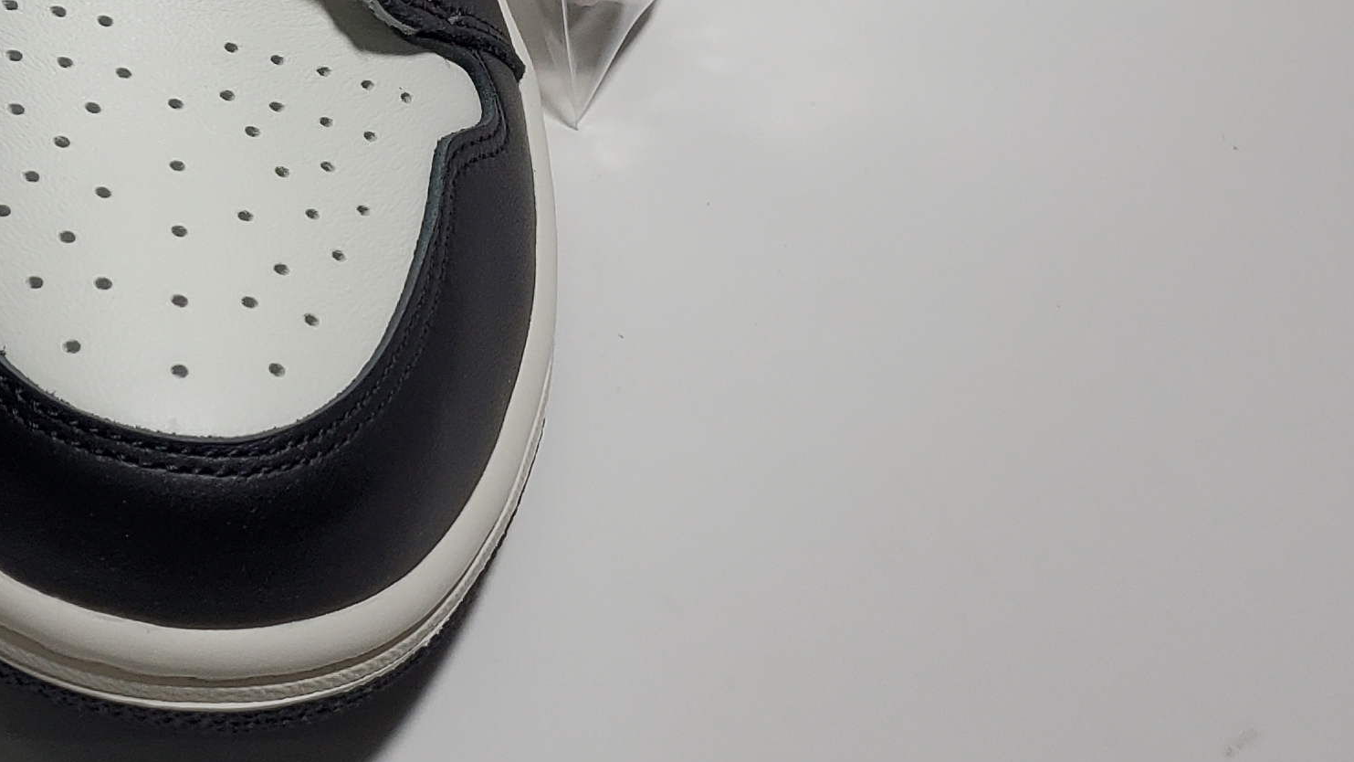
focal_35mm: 77
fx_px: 2764
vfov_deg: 14.8
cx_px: -222
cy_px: -308
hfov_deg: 25.1
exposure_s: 1/854
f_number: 1.5
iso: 50
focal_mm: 4.3
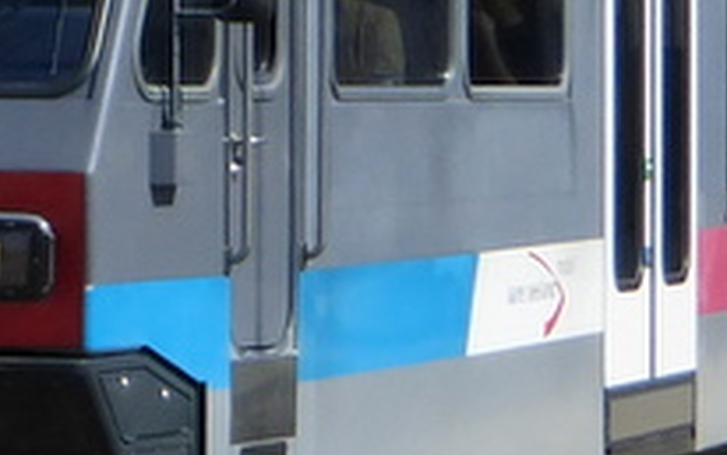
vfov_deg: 5.9
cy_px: -141
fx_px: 4381
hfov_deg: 9.5
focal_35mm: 221
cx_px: 240
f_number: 3.9
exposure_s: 1/1000
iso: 100
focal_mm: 7.4
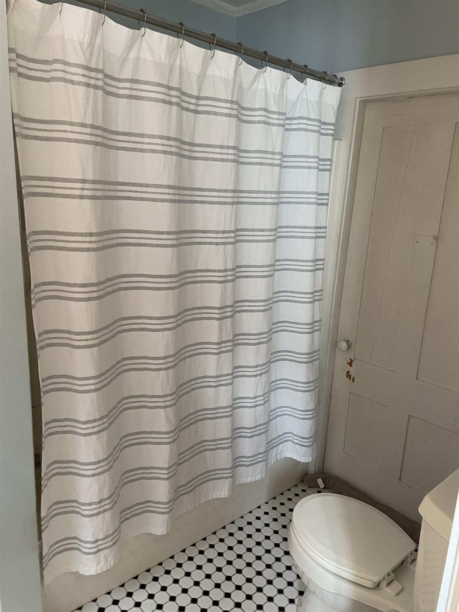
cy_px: 306
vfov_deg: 67.3
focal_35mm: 26
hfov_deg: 53.1
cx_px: 230
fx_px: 460
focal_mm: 4.2
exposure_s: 1/60
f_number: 1.6
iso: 400
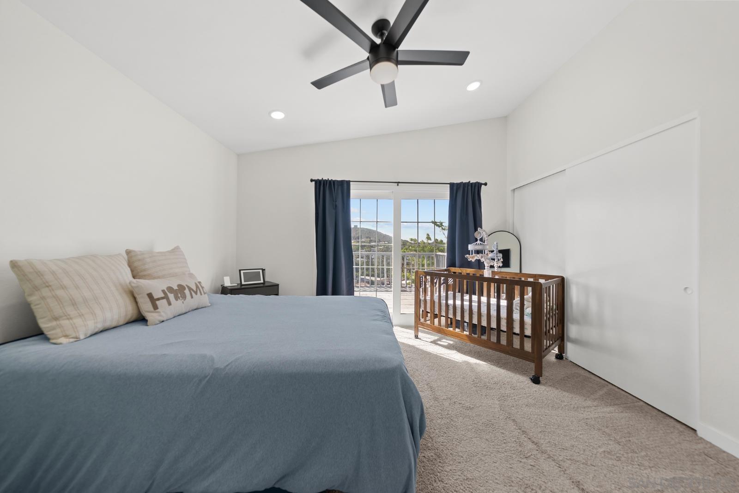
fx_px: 246
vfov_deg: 90.1
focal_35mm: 12
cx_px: 370
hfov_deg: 112.6
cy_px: 246
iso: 250
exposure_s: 1/10
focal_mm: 12
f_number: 6.3
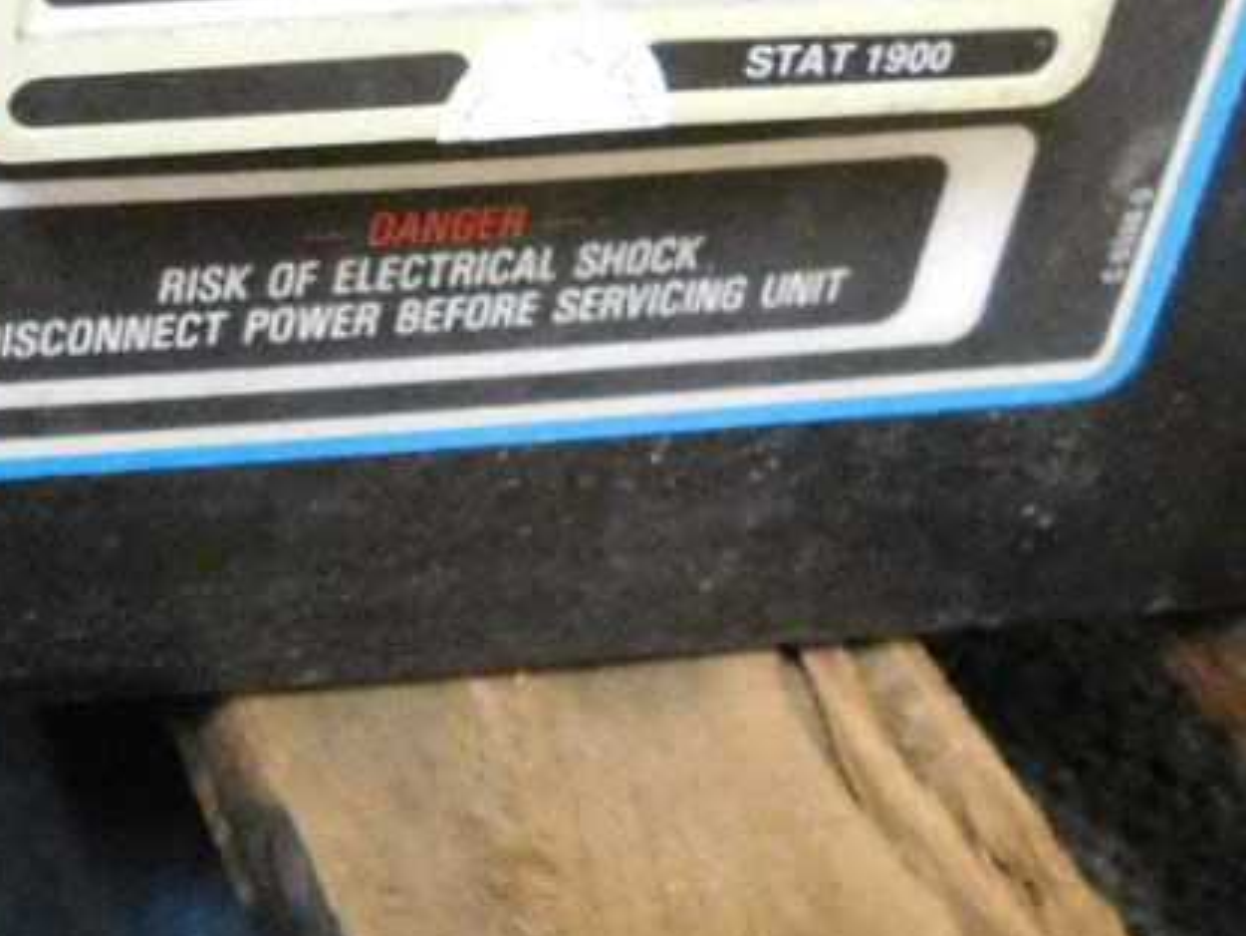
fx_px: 3312
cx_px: -520
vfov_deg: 15.4
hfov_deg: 19.1
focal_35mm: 92
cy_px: -218
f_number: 3
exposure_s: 1/8
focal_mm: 4.1
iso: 800
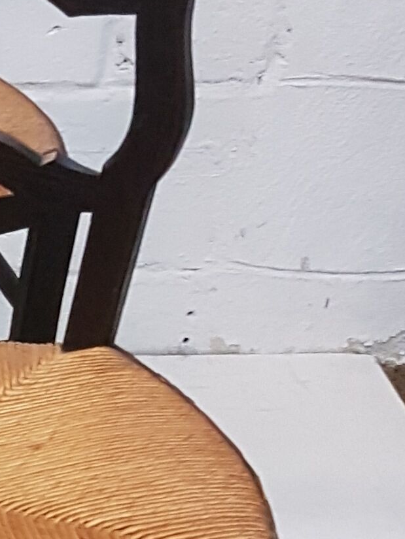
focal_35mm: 127
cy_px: 633
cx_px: -518
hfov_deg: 10.3
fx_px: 1981
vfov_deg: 15.0
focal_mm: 4.2
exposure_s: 1/50
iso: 250
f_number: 1.7
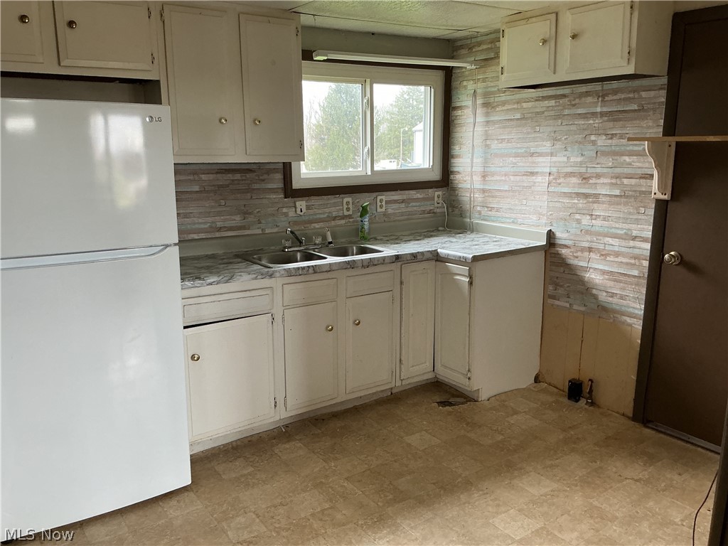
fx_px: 610
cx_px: 364
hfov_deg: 61.7
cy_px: 273
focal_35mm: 29
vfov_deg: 48.2
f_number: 1.8
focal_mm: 3
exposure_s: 1/60
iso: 100
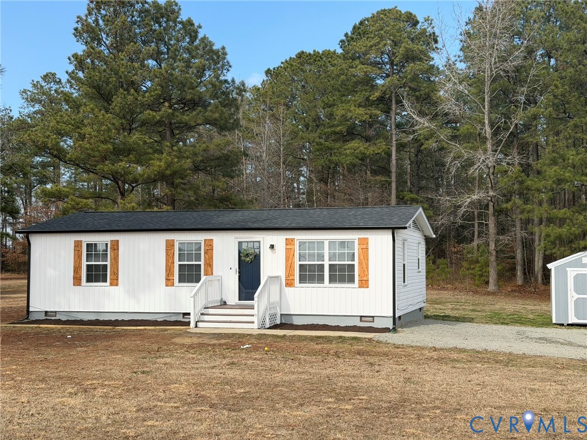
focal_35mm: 48
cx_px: 294
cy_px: 220
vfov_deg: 30.3
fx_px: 814
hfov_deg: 39.7
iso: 64
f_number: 1.78
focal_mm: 6.76
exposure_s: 1/2577
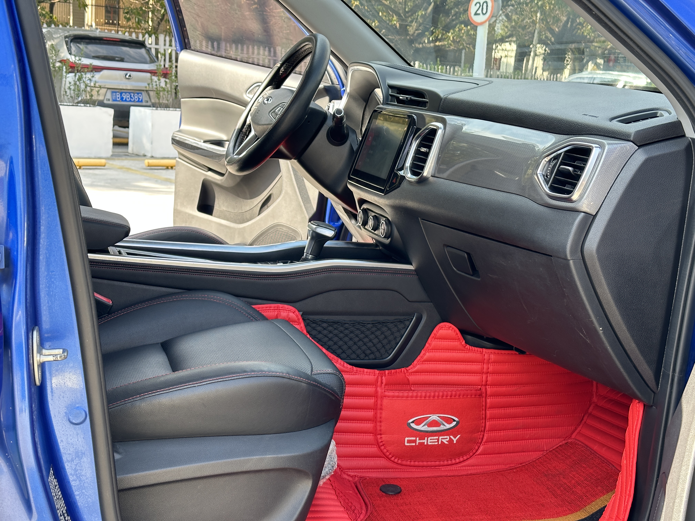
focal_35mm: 48
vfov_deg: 30.3
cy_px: 260
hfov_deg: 39.7
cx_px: 348
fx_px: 964
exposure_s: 1/226
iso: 64
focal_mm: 6.86
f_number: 1.78
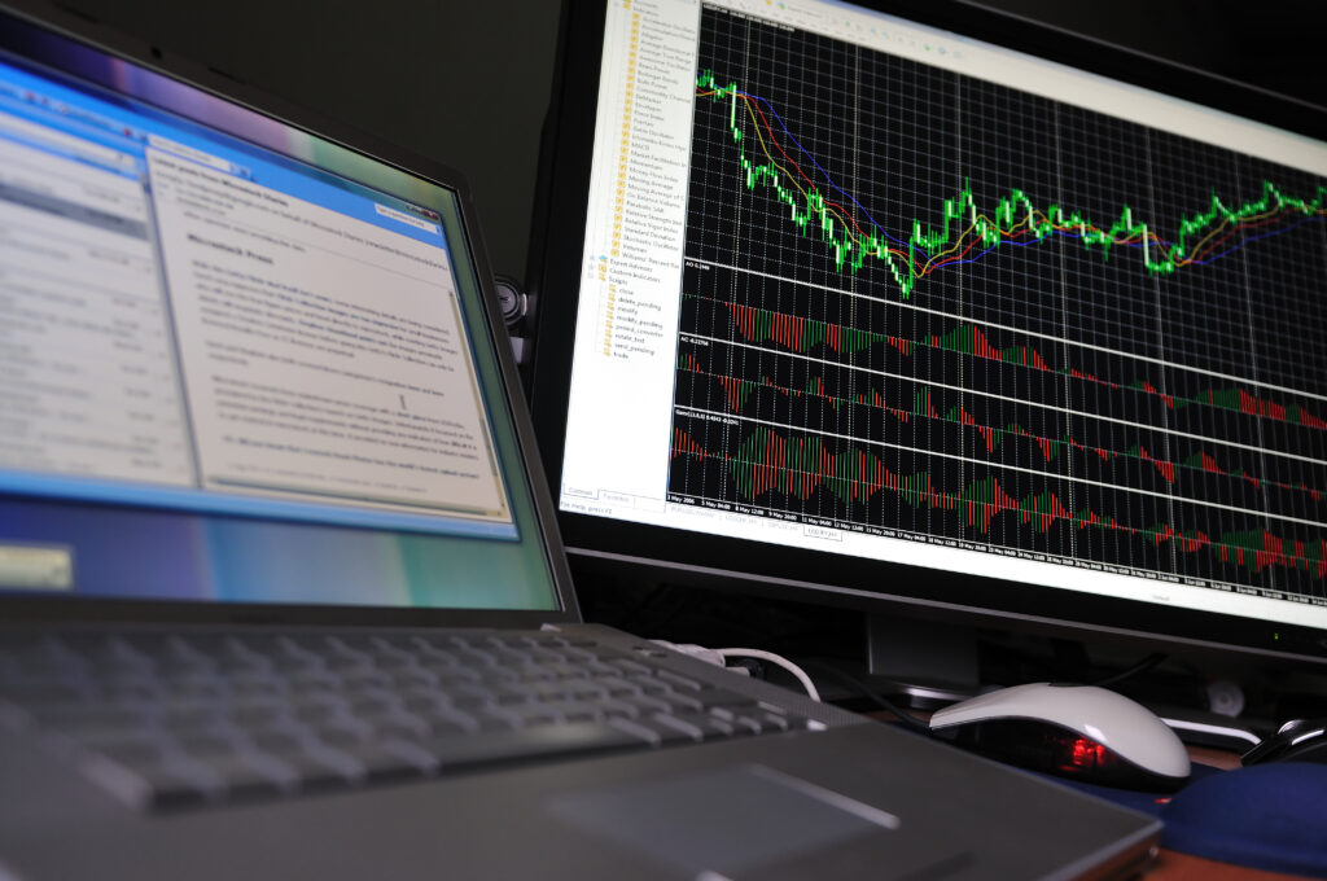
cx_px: 664
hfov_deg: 53.2
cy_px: 440
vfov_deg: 36.8
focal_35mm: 36
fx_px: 1325
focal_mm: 24
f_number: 2.8
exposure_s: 1/50
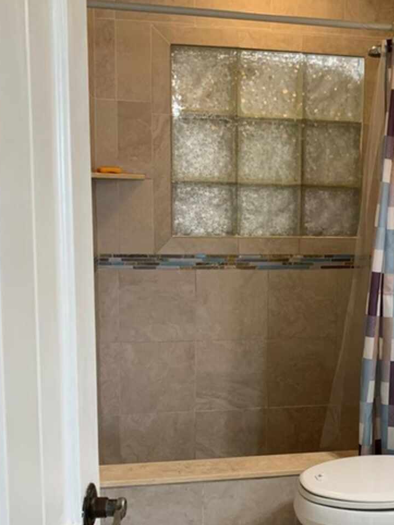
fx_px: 698
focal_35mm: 46
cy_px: 277
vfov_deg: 41.2
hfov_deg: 30.5
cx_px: 332
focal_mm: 4.25
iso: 100
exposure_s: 1/60
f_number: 1.8
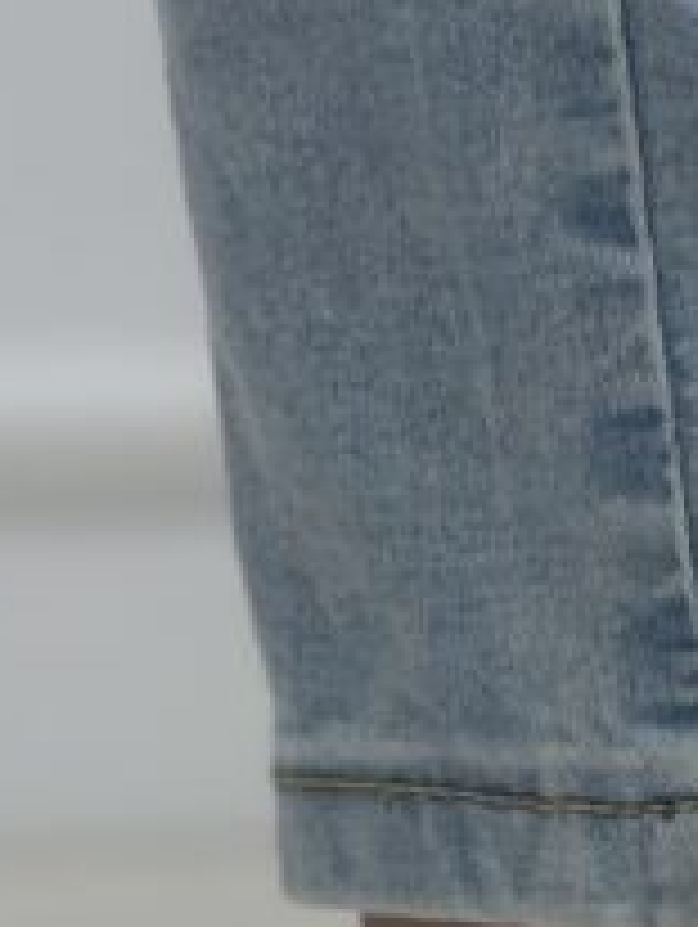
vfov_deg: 10.3
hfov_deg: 7.7
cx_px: 1292
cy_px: 1318
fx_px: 4990
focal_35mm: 186
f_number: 1.78
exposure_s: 1/100
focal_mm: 6.86
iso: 100
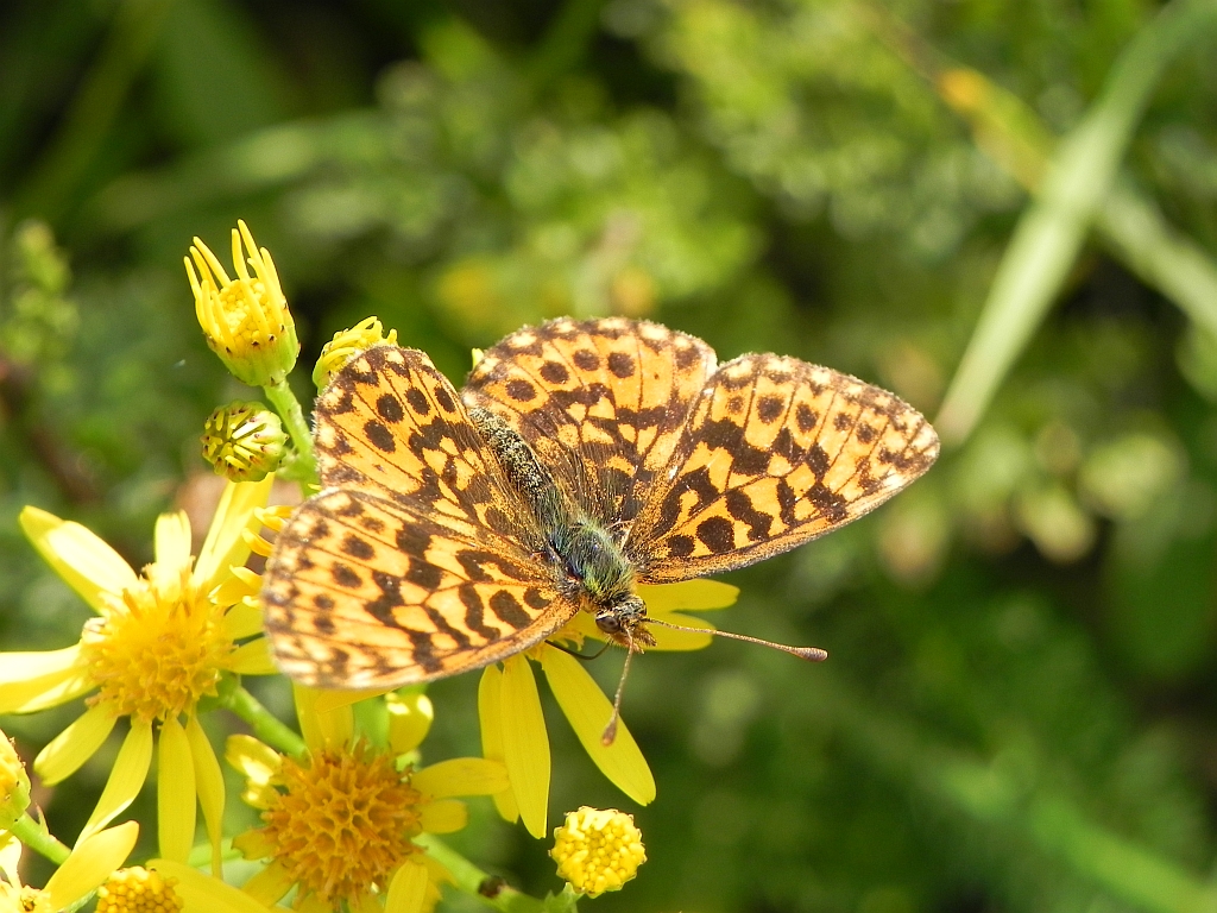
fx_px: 3340
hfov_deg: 20.7
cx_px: 608
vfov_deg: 15.6
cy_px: 456
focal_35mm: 95
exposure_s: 1/477
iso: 160
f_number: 4
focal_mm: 16.9
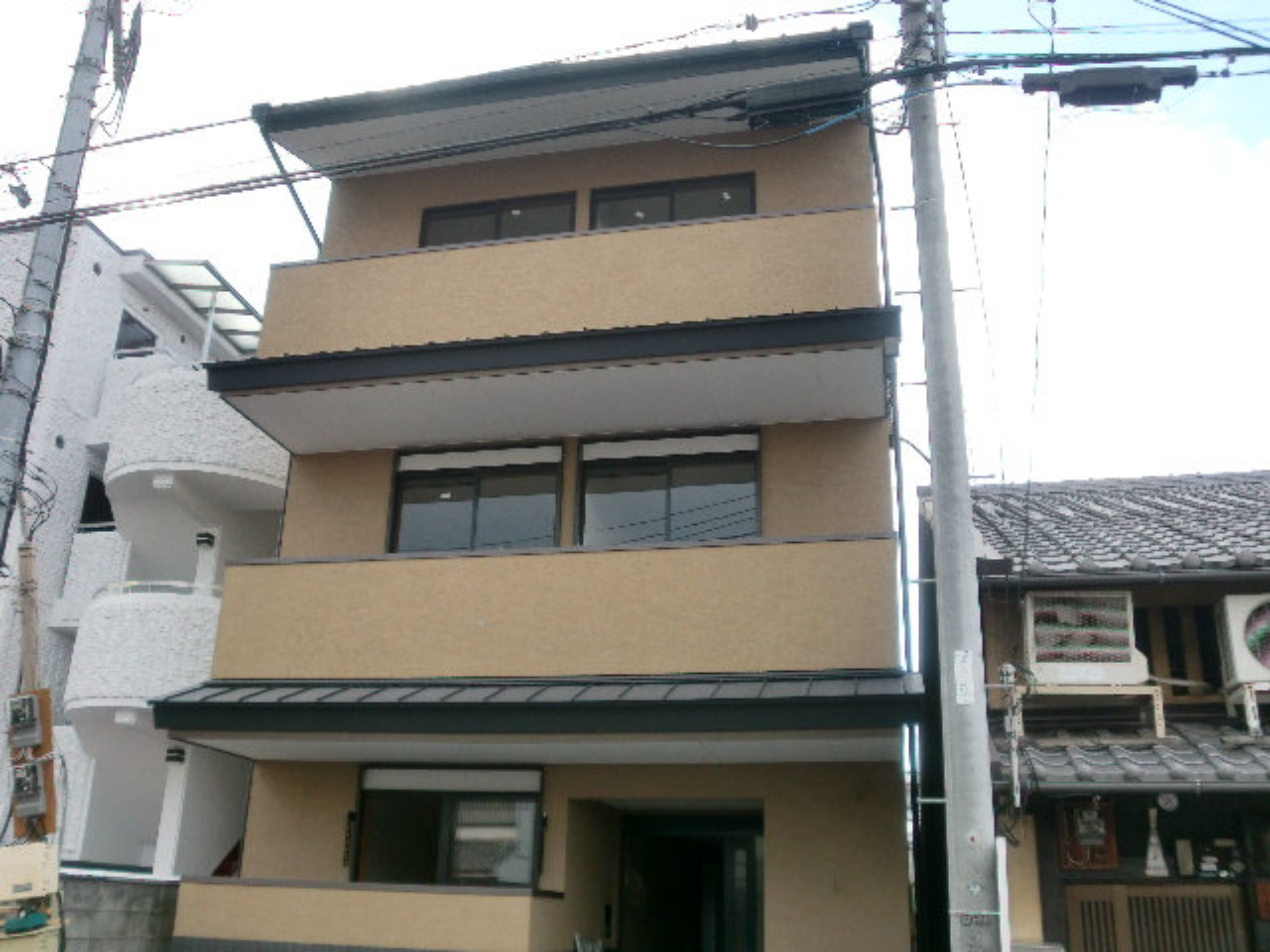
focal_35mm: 34
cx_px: 635
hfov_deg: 54.0
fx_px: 1247
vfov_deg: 41.8
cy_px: 476
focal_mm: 5.58
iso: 64
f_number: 2.8
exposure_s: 1/200
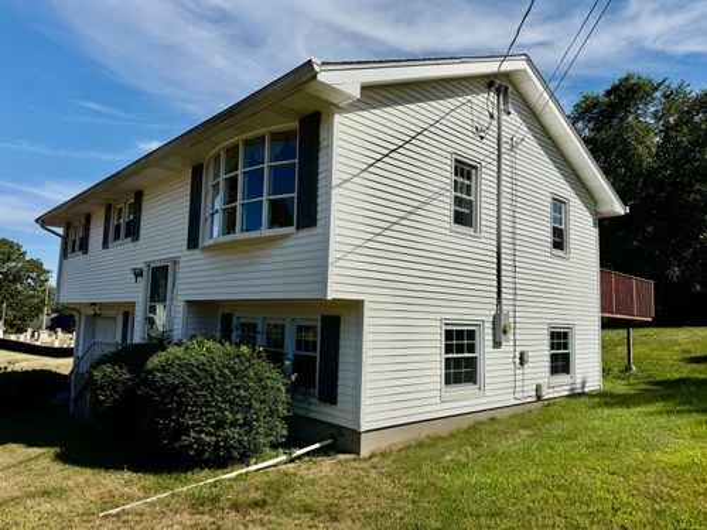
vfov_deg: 56.8
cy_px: 265
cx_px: 354
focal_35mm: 24
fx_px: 490
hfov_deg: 71.6
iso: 64
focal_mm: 6.76
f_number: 1.78
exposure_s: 1/17544
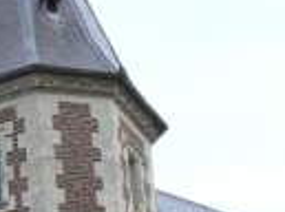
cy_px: 450
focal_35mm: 168
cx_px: -274
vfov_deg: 8.3
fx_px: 1379
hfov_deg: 10.8
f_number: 2.8
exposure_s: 1/640
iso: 100
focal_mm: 6
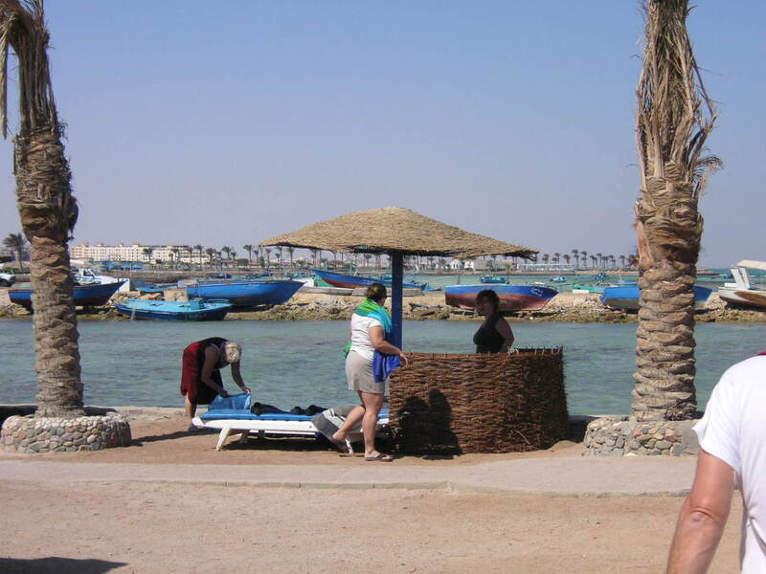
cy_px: 287
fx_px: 1549
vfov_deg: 21.0
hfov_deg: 27.8
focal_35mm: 70
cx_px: 383
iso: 50
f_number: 11
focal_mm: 11.7
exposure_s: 1/180
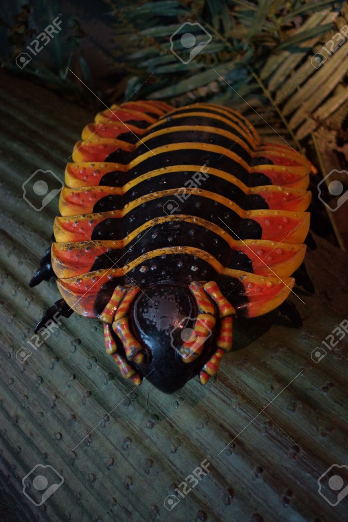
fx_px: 653
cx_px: 174
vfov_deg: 43.6
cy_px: 261
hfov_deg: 29.8
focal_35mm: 45
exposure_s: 1/40
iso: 1600
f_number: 2.8
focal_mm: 30
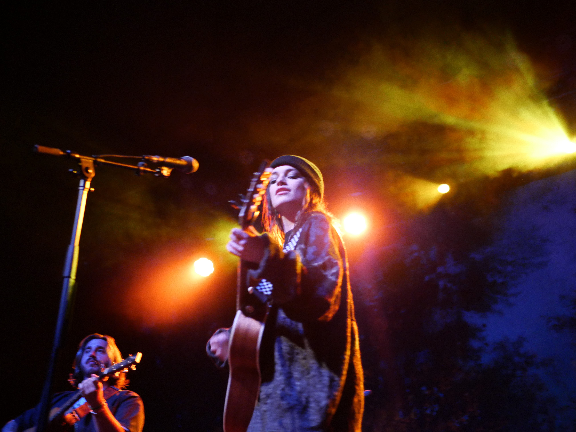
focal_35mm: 50
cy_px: 216
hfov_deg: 38.2
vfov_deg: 29.1
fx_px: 832
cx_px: 288
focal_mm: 25
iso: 2000
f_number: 1.7
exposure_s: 1/60
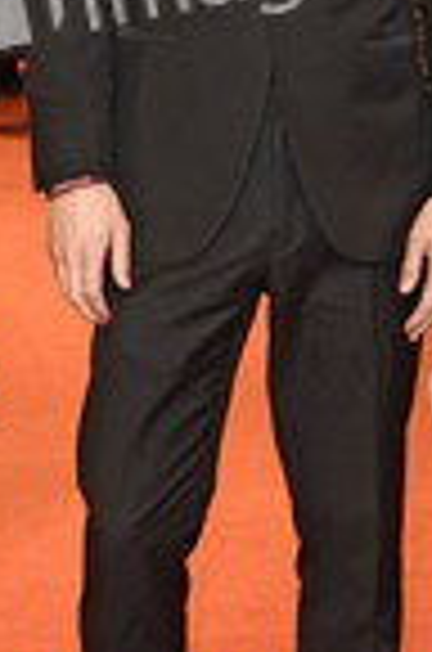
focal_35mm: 138
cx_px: 252
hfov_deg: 9.9
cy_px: 180
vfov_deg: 14.8
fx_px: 2496
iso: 1250
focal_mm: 50
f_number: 5
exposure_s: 1/160
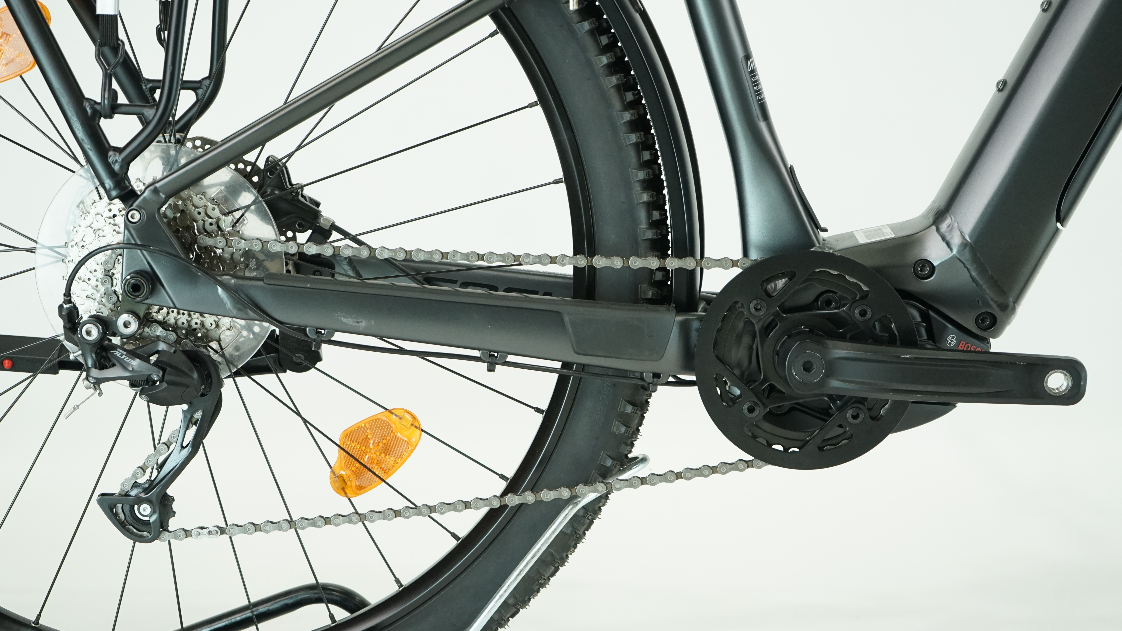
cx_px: 556
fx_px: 2112
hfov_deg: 29.7
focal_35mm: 71
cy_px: 326
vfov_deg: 17.0
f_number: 5.6
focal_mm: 67
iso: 2000
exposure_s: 1/200
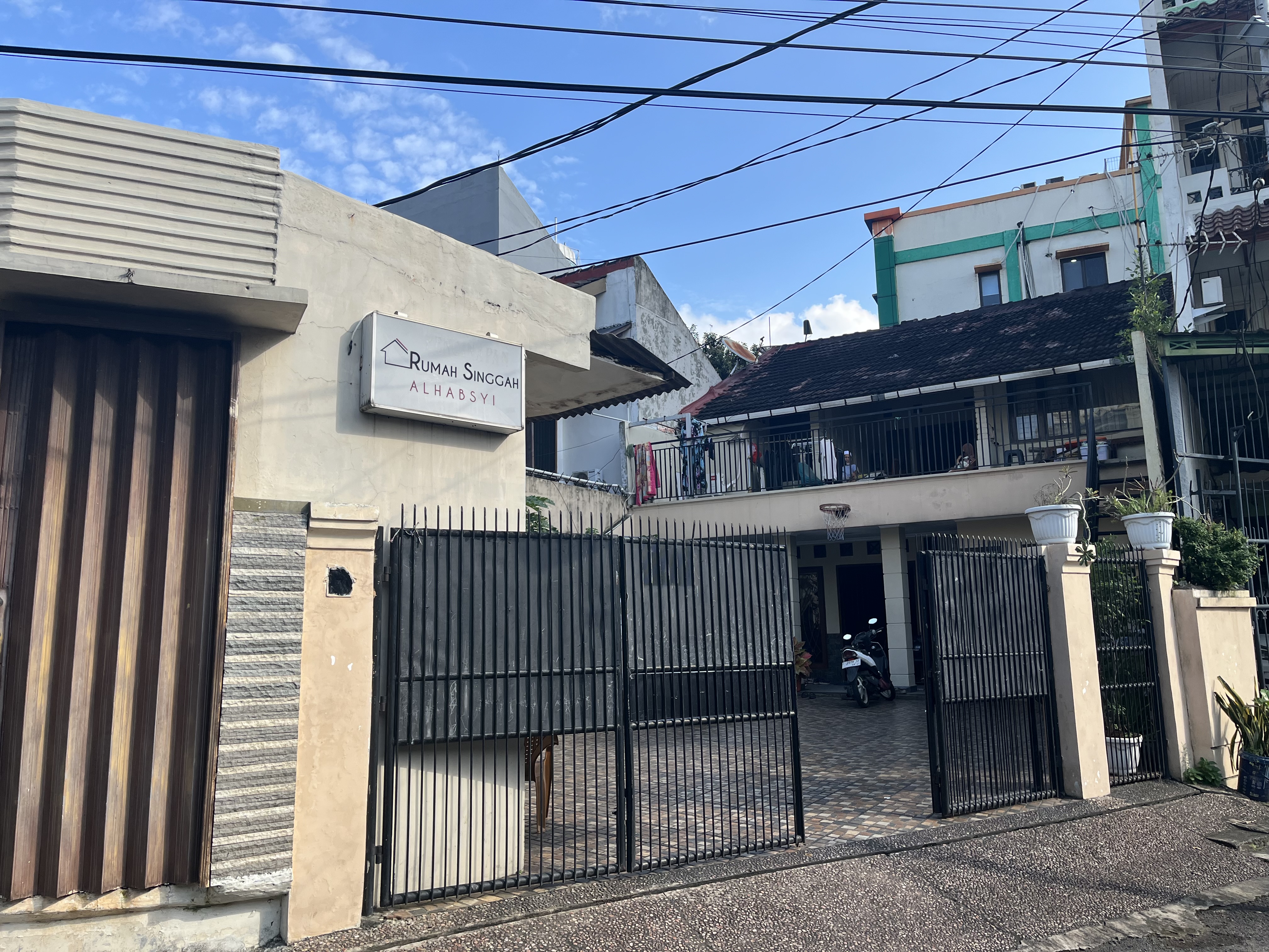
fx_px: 953
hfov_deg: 67.3
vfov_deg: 53.1
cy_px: 476
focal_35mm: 26
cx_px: 634
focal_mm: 5.1
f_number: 1.6
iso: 50
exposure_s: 1/1600
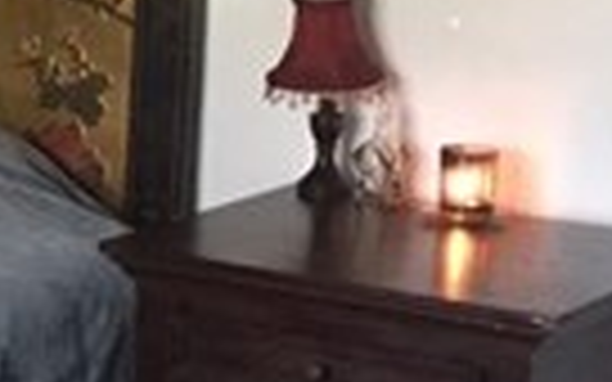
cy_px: 180
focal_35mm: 145
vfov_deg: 9.0
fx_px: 2418
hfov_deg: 13.1
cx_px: -477
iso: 250
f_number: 2.2
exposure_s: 1/20
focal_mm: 4.15
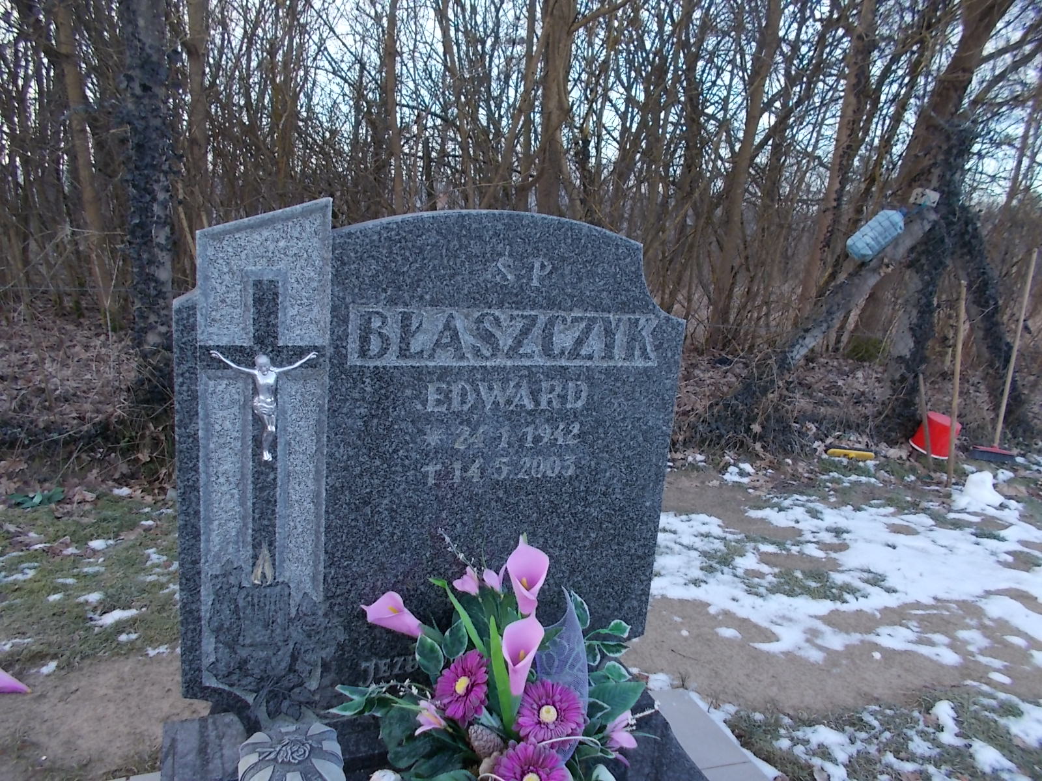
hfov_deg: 67.3
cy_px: 390
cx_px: 521
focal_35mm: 26
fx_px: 783
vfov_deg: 53.1
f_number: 3.2
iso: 80
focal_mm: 4.6
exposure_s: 1/125
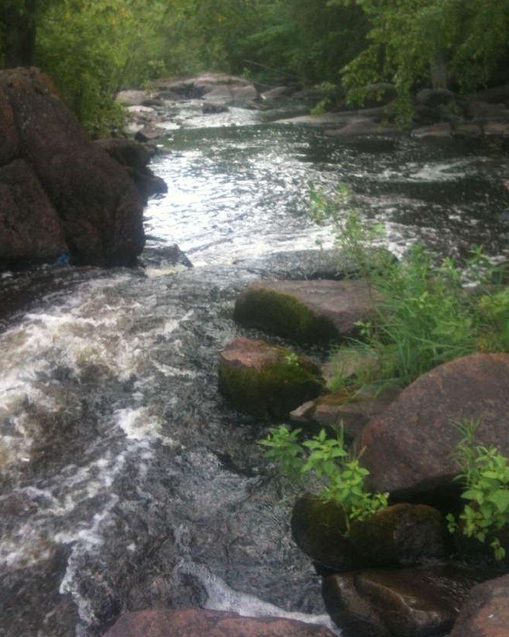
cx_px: 242
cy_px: 266
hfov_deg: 34.1
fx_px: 829
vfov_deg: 41.9
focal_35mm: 44
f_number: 2.8
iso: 100
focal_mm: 3.85
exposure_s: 1/120
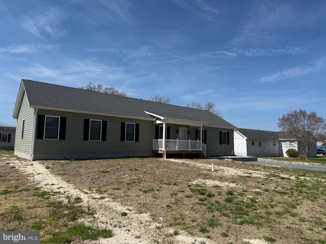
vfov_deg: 56.8
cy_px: 122
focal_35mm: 24
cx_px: 163
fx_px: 226
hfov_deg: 71.6
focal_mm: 6.76
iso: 80
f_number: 1.78
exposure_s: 1/6711
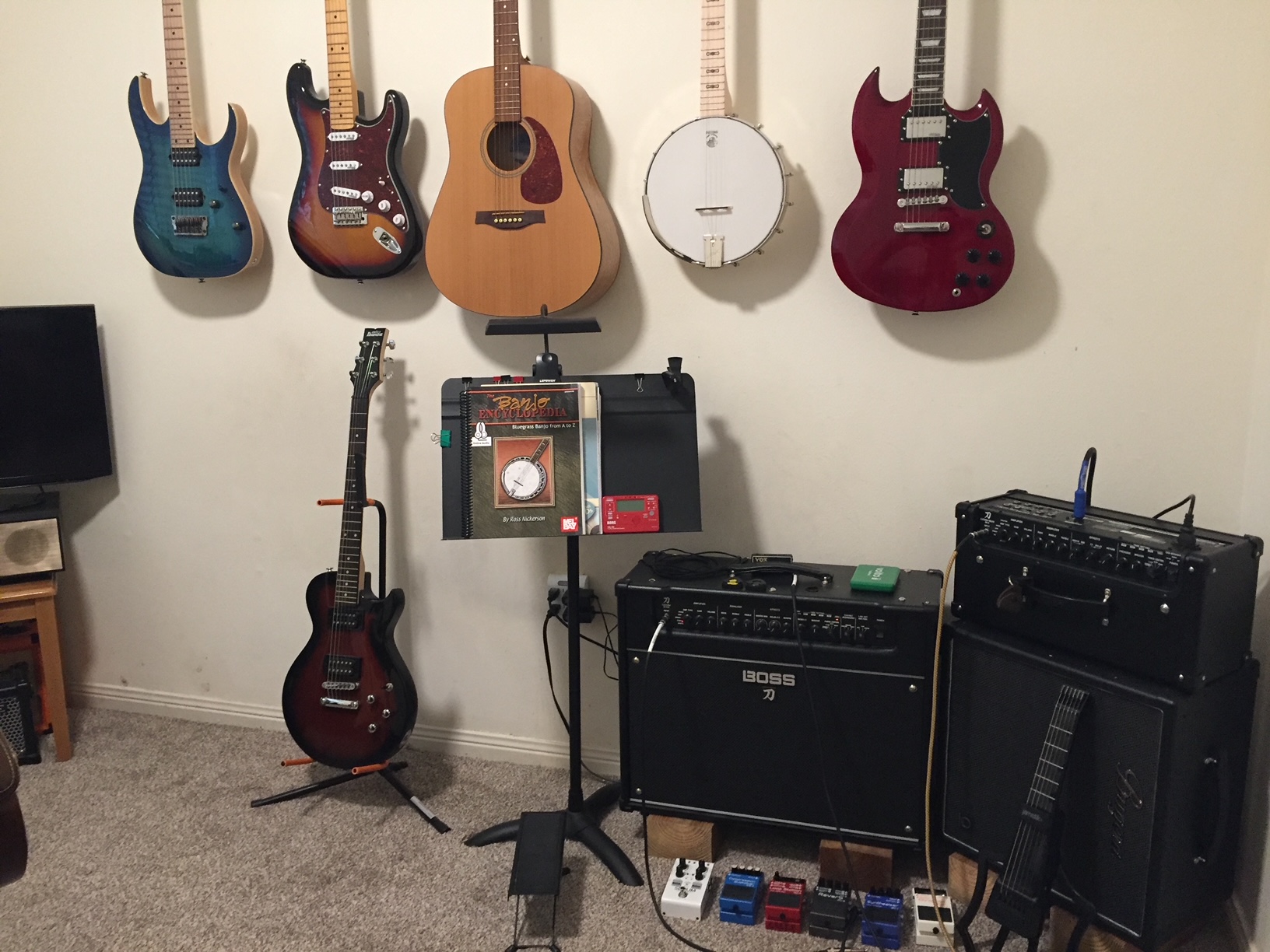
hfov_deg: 61.7
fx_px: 1064
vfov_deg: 48.2
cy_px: 476
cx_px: 635
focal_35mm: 29
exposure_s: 1/24
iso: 250
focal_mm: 4.15
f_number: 2.2
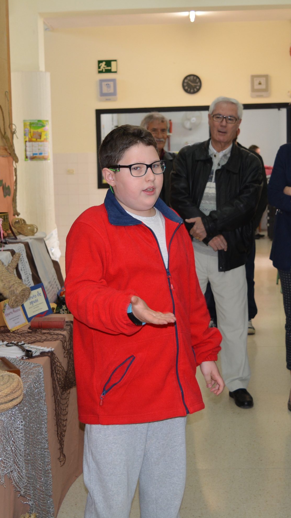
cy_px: 256
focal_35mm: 60
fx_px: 821
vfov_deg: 35.0
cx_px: 119
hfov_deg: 20.1
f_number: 4
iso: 450
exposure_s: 1/60
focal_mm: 25
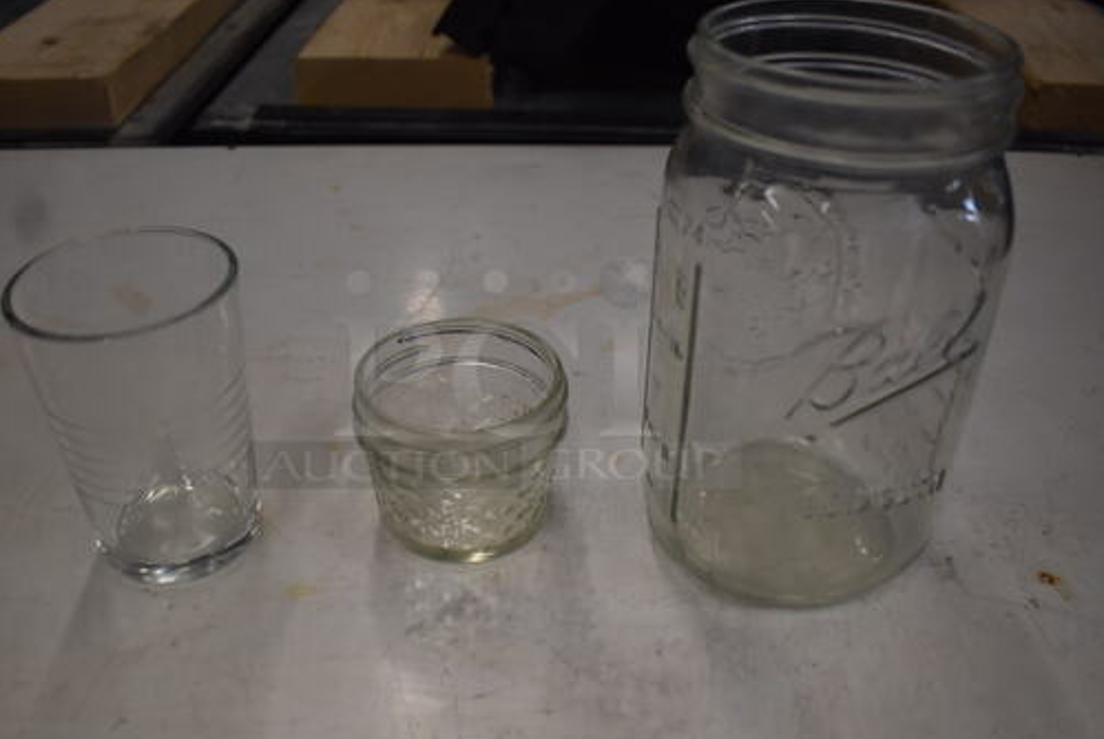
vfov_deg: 40.1
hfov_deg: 57.1
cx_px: 496
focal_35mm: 33
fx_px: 1013
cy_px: 372
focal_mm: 18
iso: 720
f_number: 3.5
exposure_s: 1/250
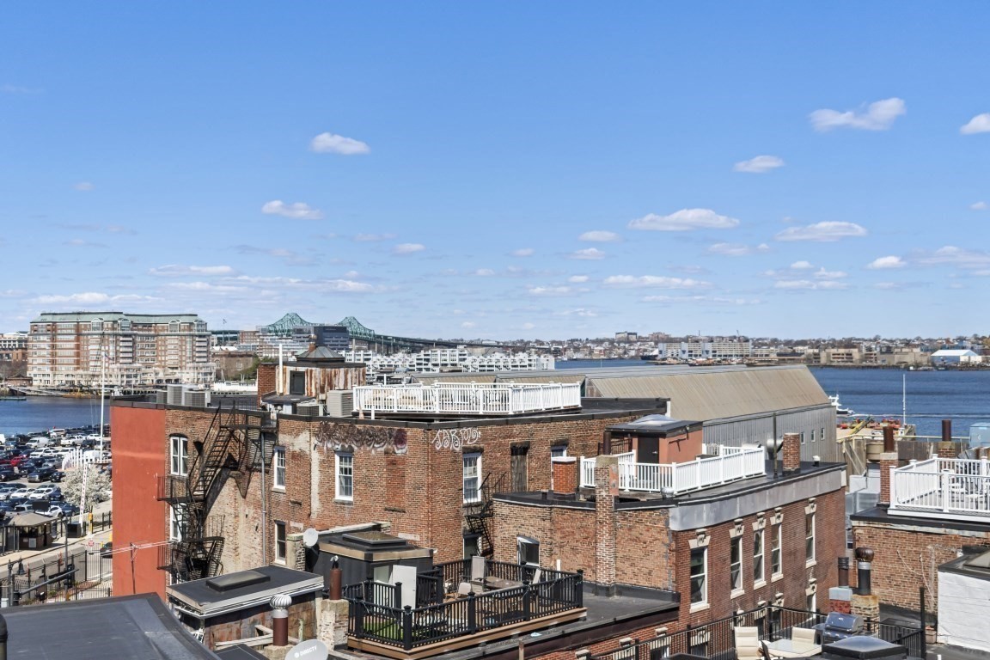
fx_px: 1237
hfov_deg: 43.6
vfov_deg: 29.9
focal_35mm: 45
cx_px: 495
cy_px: 330
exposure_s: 1/8000
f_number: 5
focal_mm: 30
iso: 400
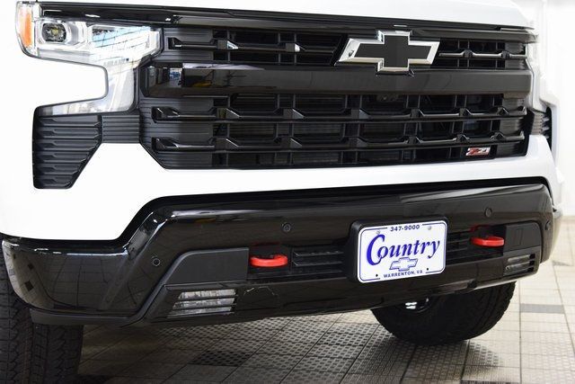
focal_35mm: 57
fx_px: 911
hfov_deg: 35.0
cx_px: 288
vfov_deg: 23.8
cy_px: 192
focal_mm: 38
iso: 1600
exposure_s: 1/60
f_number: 4.5
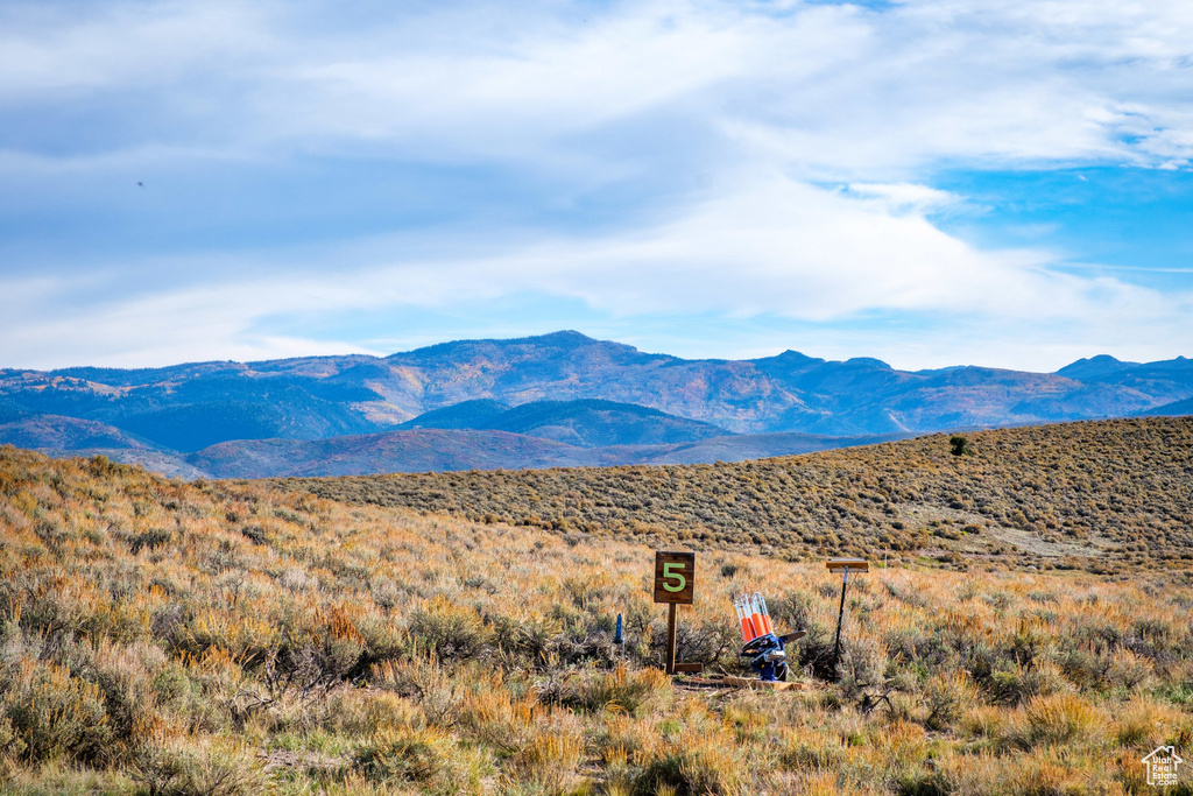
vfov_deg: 16.5
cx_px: 596
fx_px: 2751
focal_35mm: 83
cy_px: 398
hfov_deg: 24.5
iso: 200
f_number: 13
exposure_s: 1/125
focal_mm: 55
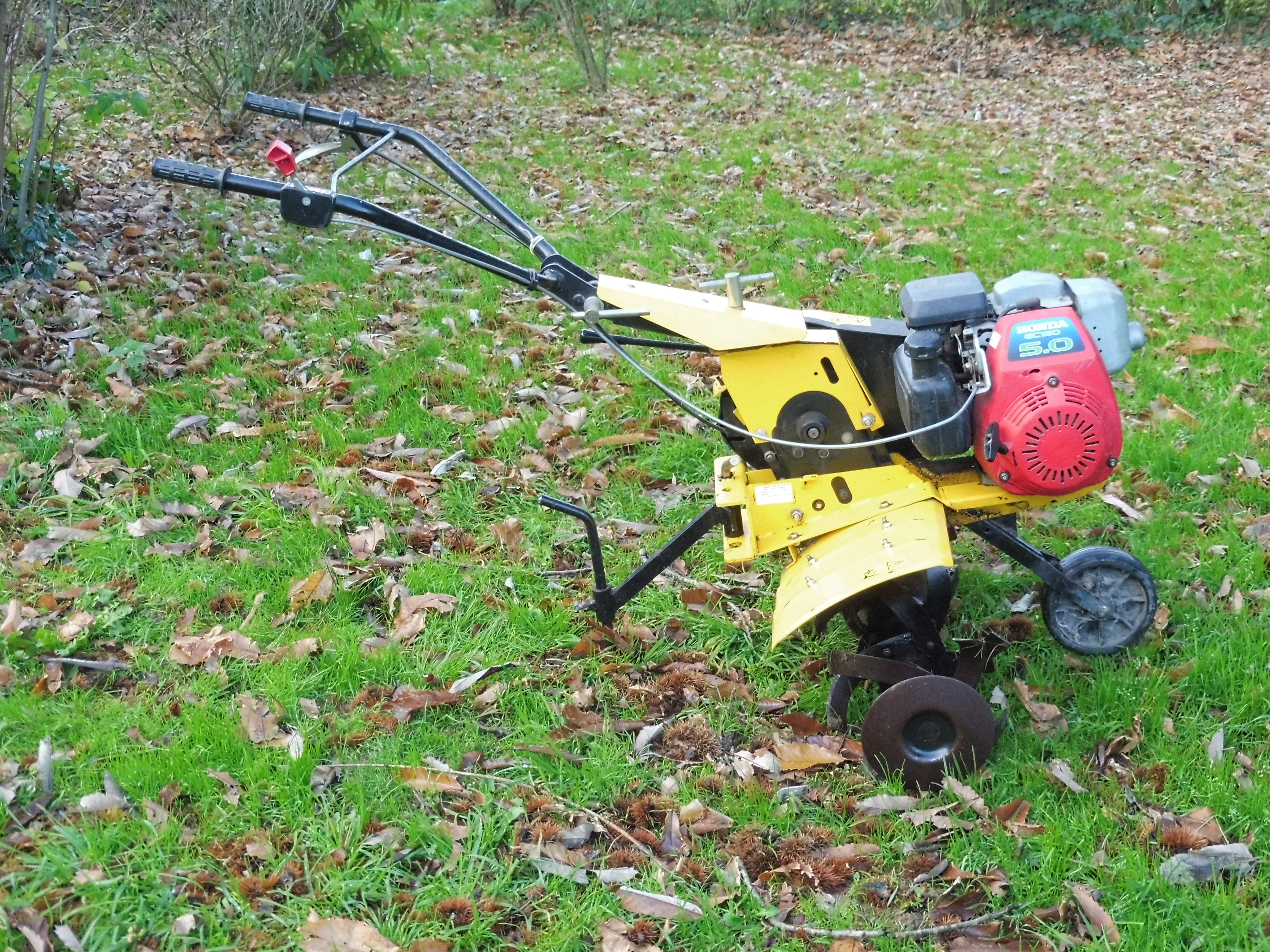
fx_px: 1724
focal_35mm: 47
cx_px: 635
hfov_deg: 40.4
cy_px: 476
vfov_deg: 30.9
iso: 400
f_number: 4.2
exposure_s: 1/25
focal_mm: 8.5
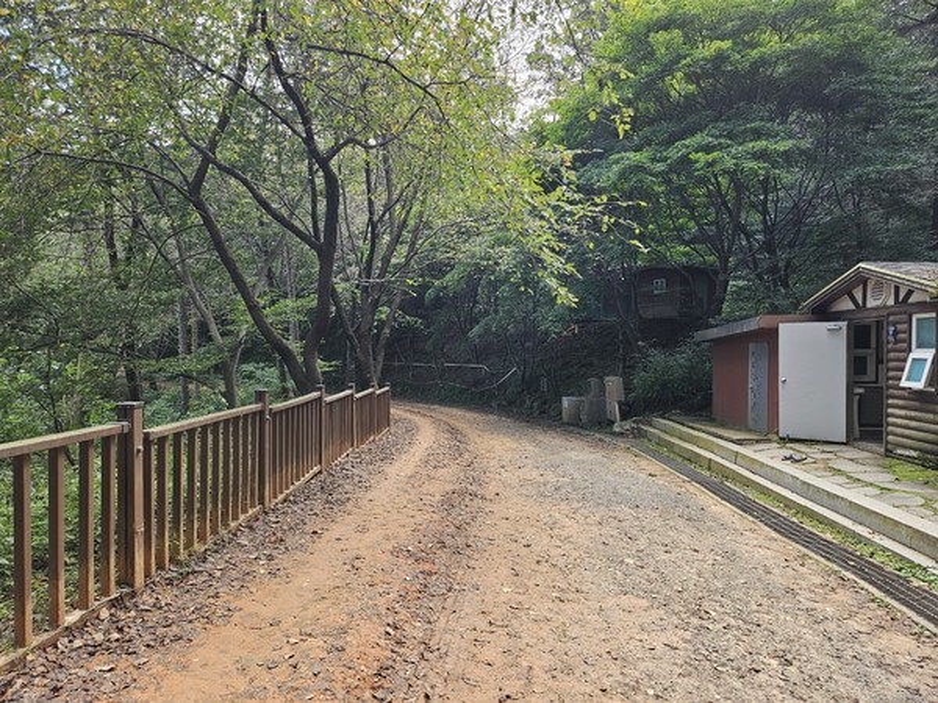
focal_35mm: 23
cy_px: 352
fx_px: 623
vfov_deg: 58.9
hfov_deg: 73.9
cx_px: 469
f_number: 1.8
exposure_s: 1/180
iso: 32
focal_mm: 5.4
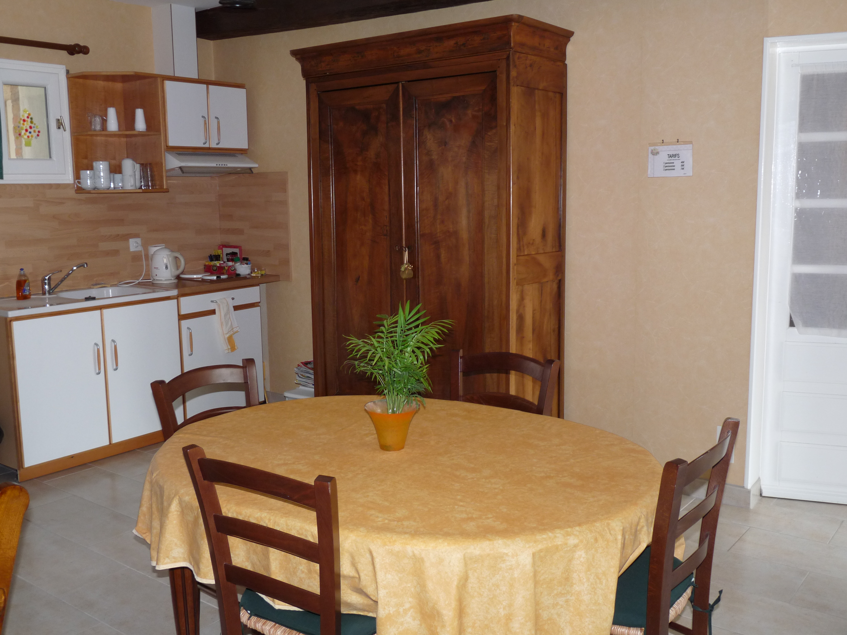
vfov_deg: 41.8
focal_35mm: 34
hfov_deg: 54.0
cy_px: 318
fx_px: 832
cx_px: 424
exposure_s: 1/30
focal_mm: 6
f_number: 3
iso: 160
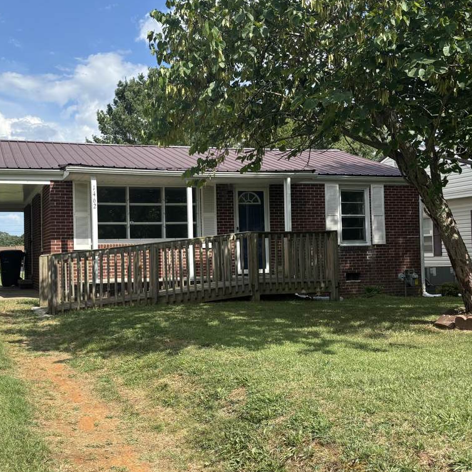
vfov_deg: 42.8
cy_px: 228
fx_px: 602
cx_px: 155
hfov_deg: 42.2
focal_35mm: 39
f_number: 1.6
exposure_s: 1/2398
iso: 50
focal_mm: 5.96
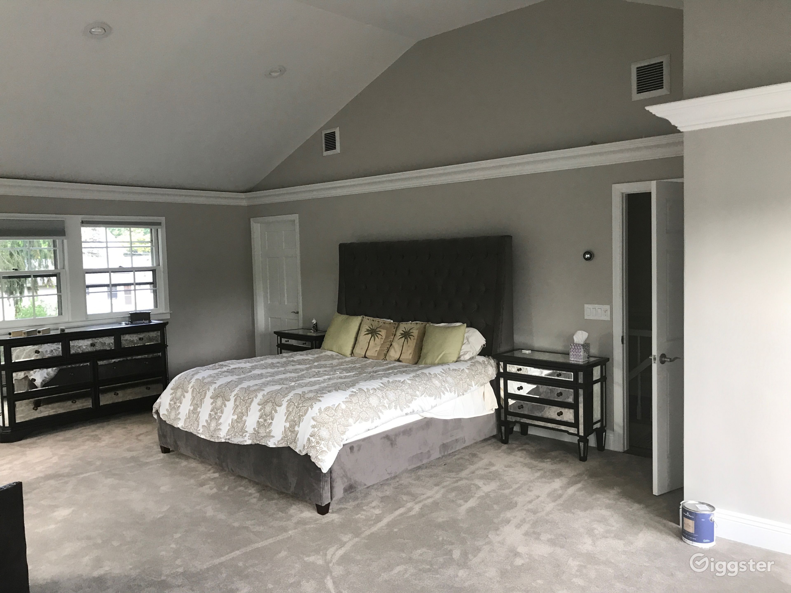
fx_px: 640
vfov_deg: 49.7
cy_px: 296
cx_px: 396
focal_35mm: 28
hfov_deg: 63.4
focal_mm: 3.99
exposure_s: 1/30
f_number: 1.8
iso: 32
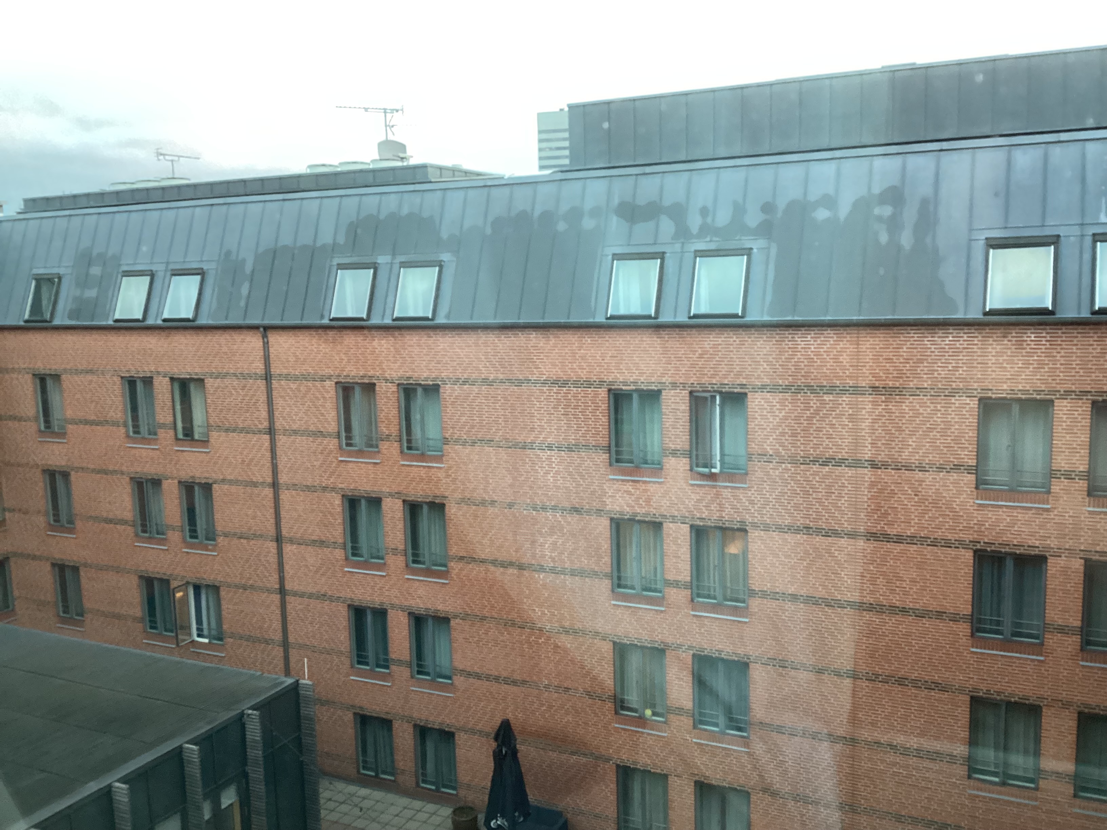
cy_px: 415
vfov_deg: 45.4
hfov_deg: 58.4
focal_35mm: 31
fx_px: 991
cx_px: 554
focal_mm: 3.3
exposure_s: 1/50
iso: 250
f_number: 2.4
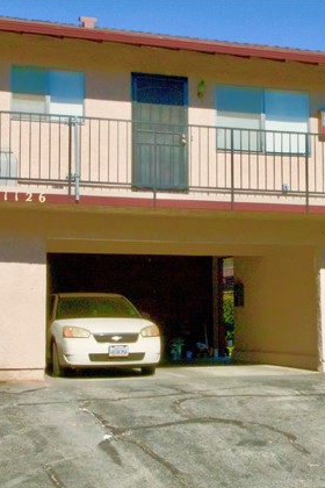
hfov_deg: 19.4
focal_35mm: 70
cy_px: 244
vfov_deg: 28.8
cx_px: 207
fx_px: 948
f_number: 14
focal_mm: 30.63
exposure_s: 1/500
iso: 3200
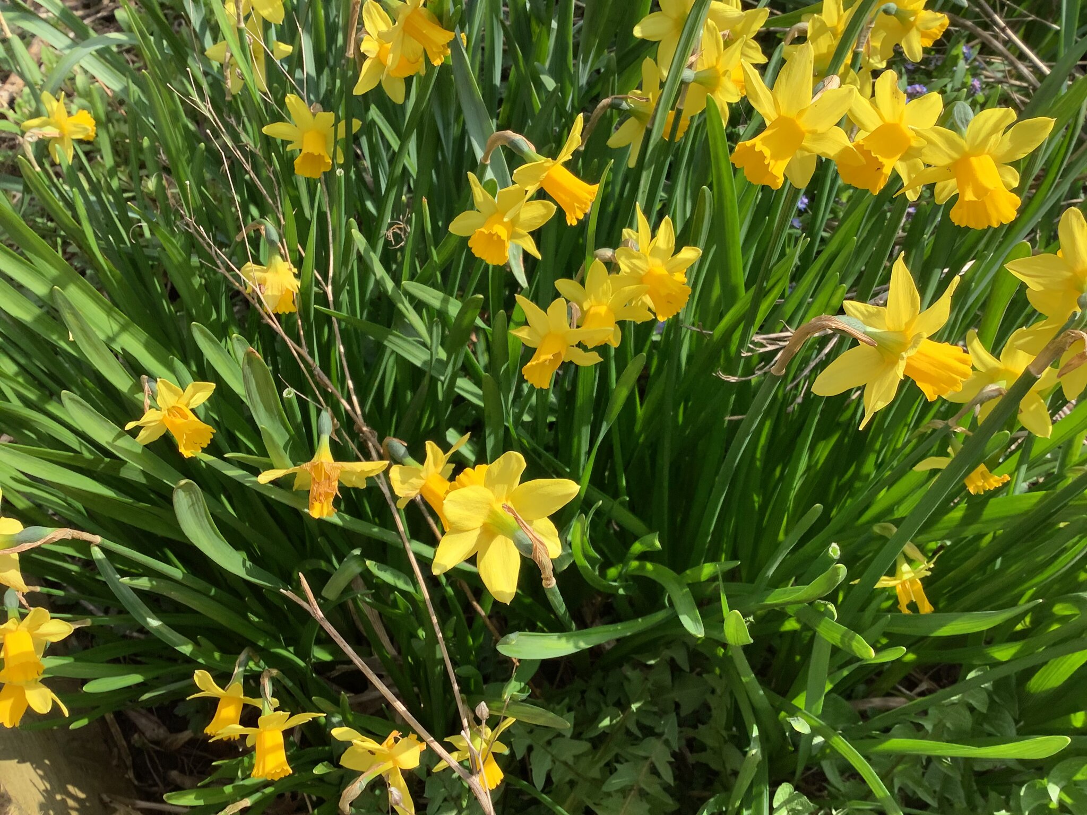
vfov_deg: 45.4
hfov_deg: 58.4
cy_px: 408
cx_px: 544
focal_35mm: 31
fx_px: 973
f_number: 2.4
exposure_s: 1/399
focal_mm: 3.3
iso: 25
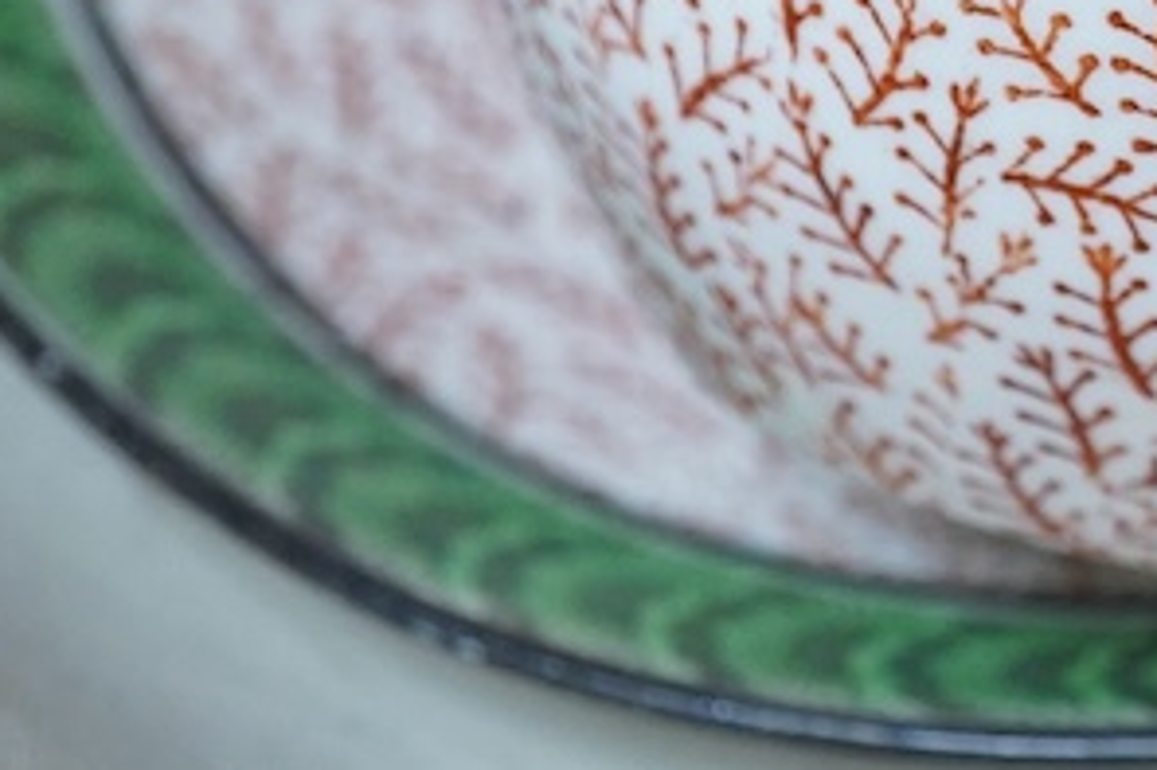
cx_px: 1550
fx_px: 5492
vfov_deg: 7.9
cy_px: -340
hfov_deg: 11.7
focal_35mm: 171
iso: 2500
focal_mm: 30
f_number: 9
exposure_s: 1/200
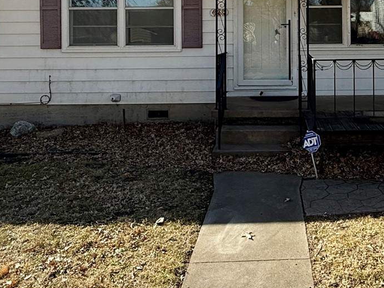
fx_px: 433
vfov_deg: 34.7
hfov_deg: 46.1
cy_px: 28
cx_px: 289
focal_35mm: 39
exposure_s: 1/1017
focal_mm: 2.22
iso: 64
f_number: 2.2
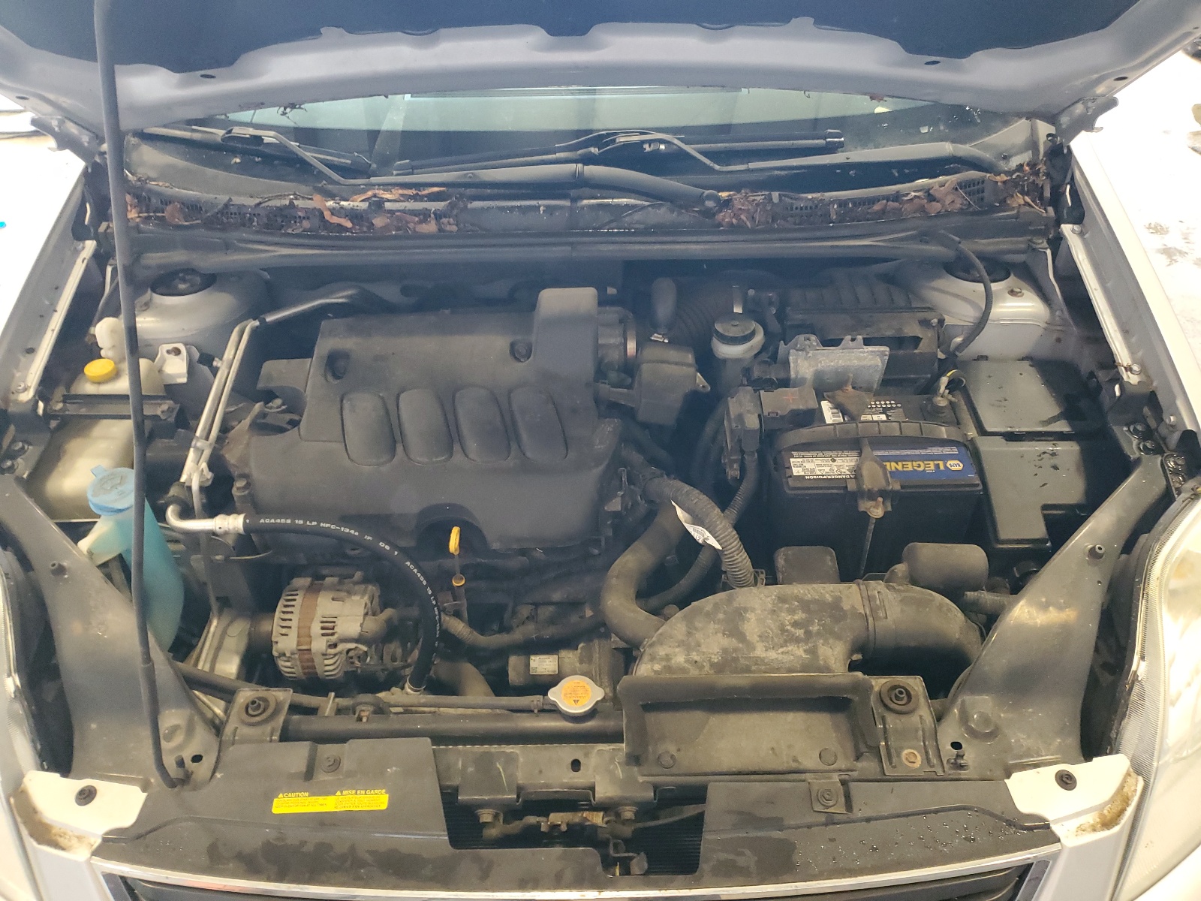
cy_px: 450
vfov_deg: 53.1
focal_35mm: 26
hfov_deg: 67.3
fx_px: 902
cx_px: 600
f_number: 1.5
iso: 324
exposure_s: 1/24
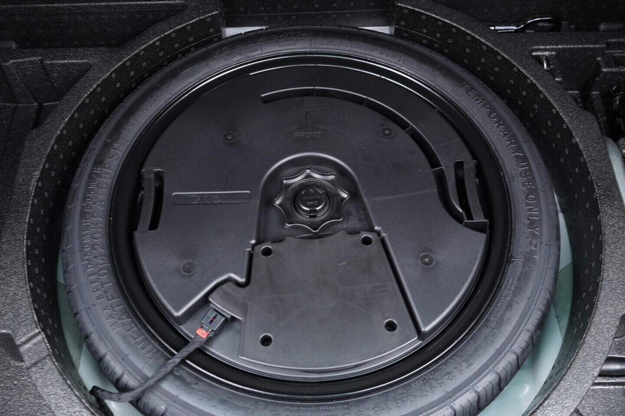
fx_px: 625
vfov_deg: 36.9
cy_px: 208
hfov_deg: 53.1
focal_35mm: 36
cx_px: 312
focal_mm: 24
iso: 1000
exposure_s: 1/40
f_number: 2.8
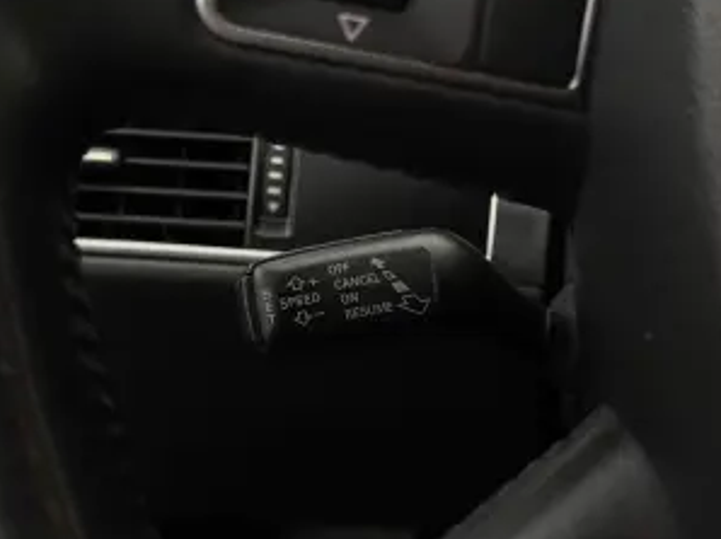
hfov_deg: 33.3
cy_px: 309
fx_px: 1207
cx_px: 373
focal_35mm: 58
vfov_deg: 25.2
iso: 200
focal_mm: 6.76
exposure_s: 1/100
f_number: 1.78
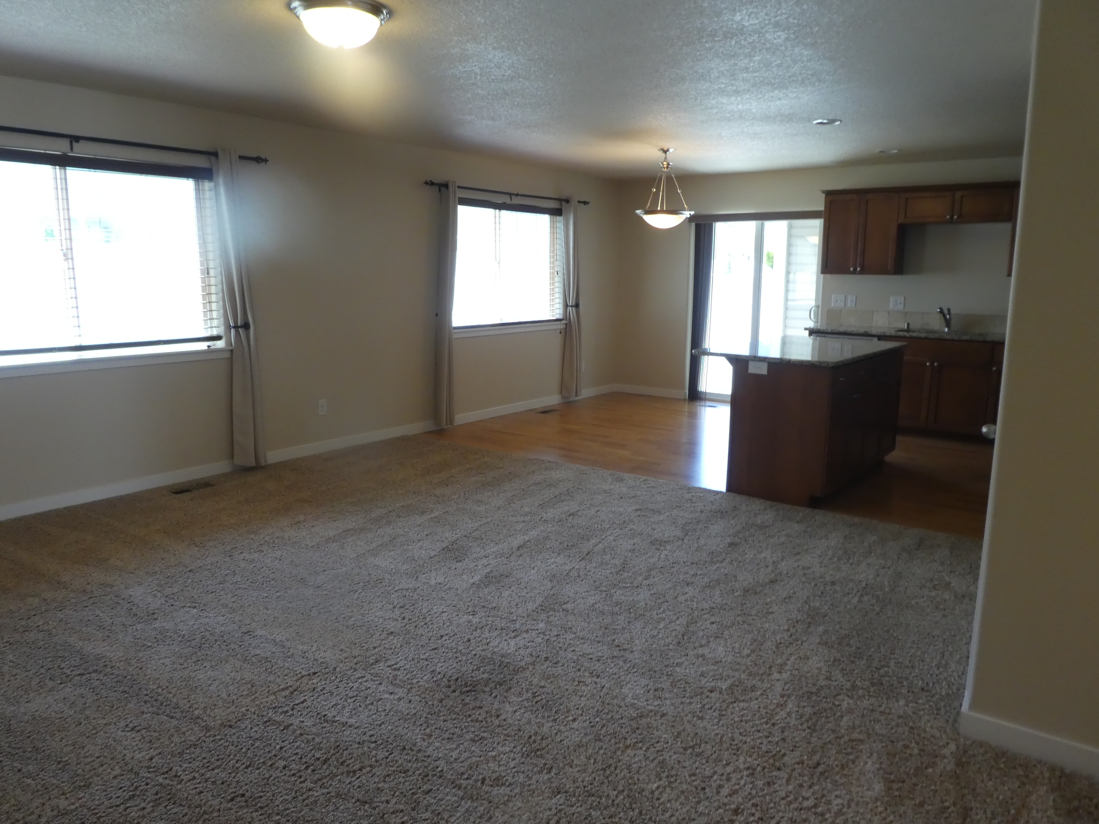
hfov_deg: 71.6
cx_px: 550
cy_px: 412
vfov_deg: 56.8
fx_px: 762
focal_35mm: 24
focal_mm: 4.3
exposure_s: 1/60
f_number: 3.3
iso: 320
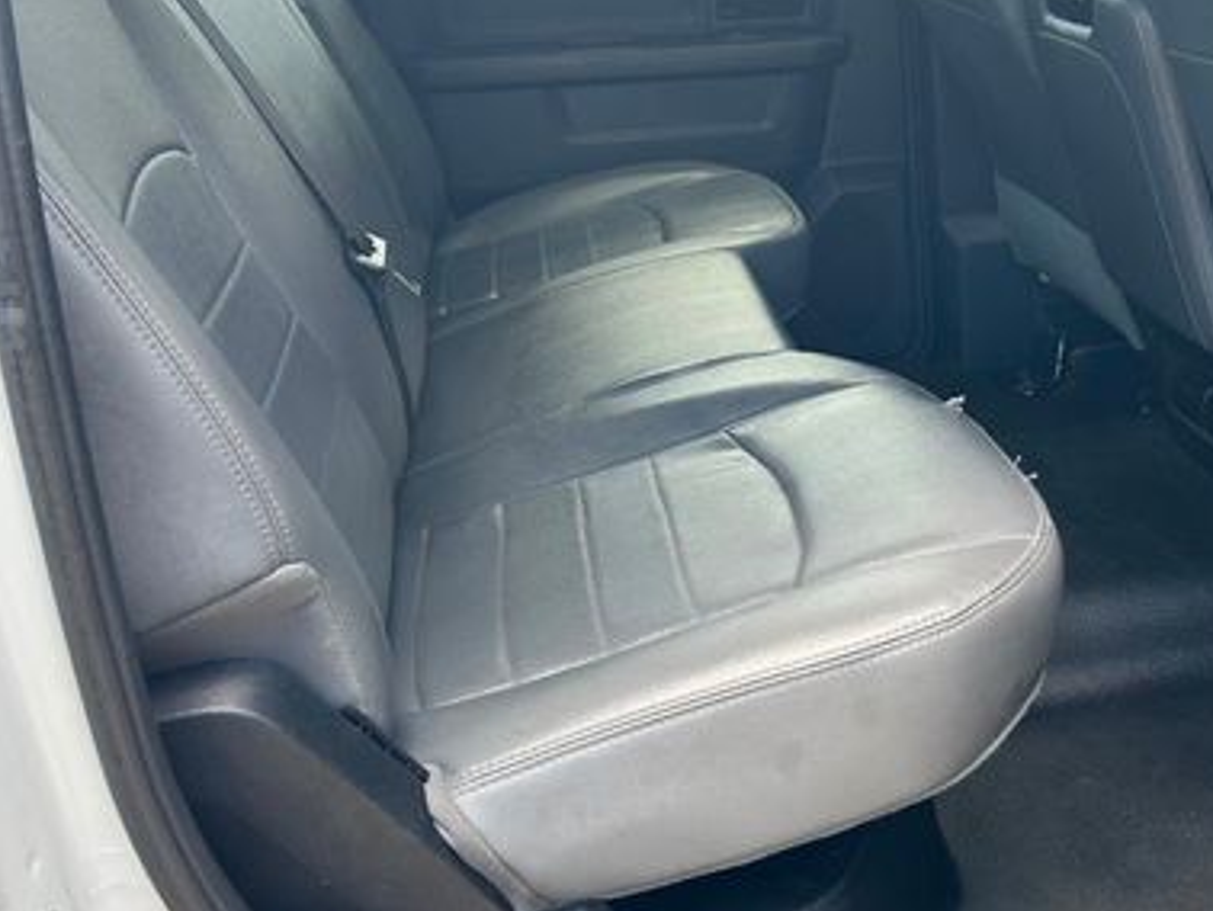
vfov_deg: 32.9
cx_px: 895
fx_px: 1543
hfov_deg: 41.8
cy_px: 401
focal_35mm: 44
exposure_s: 1/171
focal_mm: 5.7
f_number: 1.5
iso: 50
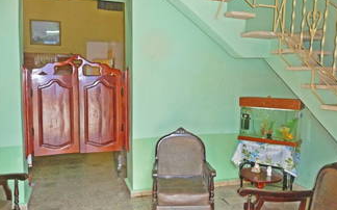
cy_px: 102
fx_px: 303
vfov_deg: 38.3
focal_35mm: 33
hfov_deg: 58.1
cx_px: 180
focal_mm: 4.7
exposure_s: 1/30
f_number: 3.3
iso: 320
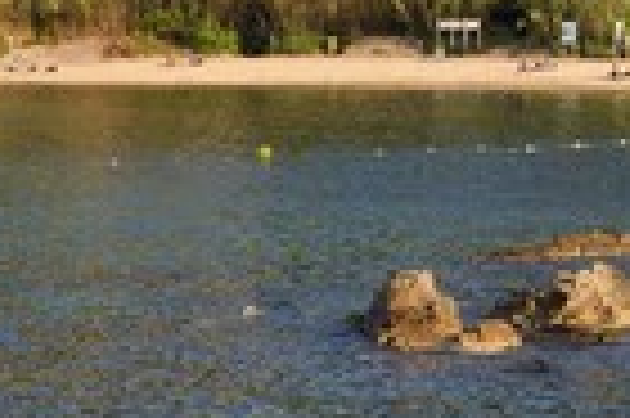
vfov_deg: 8.1
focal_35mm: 168
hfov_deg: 12.1
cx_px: 691
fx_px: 2937
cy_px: -99
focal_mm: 56
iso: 200
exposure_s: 1/200
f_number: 9
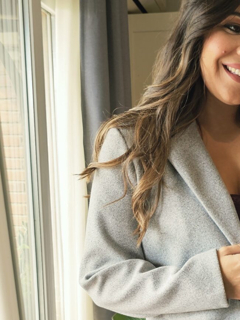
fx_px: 629
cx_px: 159
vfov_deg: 27.1
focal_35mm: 68
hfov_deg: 21.5
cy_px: 313
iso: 50
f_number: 1.7
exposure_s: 1/100
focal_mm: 6.3
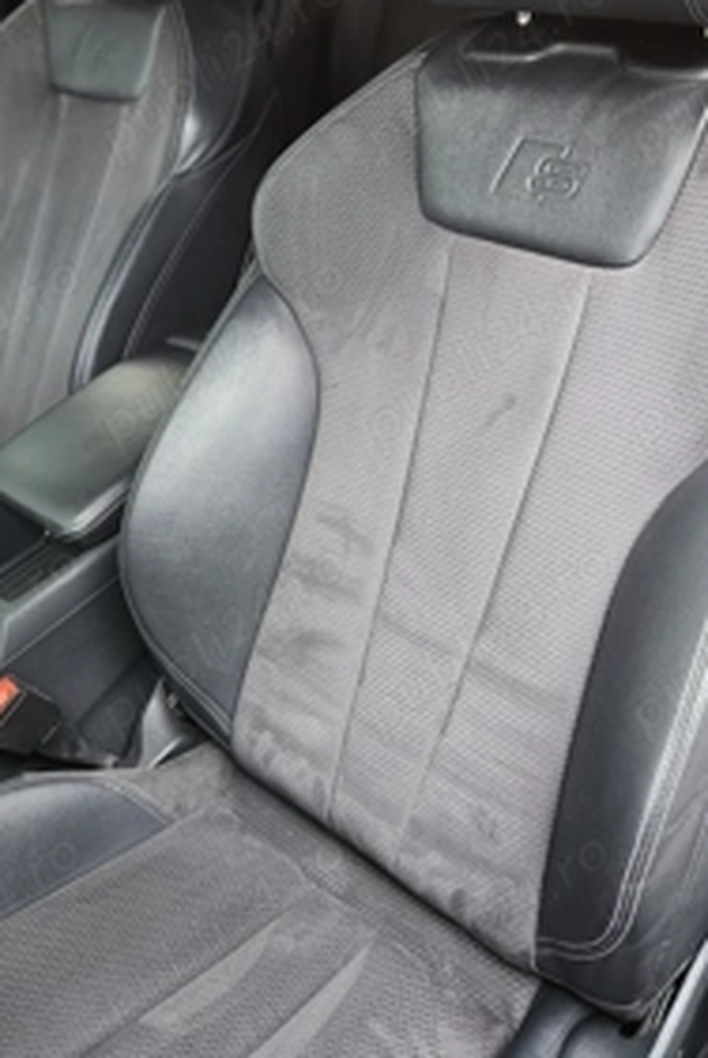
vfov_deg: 55.3
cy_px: 414
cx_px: 354
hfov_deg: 39.0
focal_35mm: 34
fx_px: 1000
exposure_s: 1/120
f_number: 1.8
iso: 500
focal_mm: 5.4
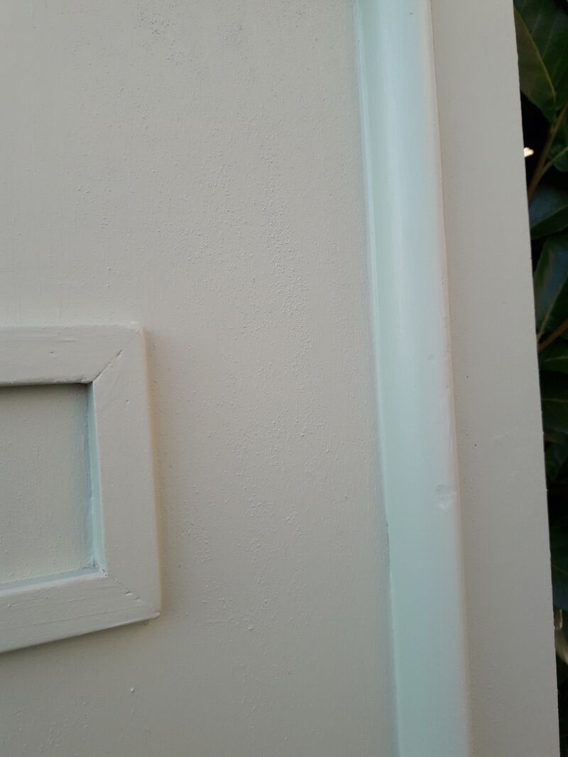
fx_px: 613
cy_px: 378
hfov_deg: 49.7
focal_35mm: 28
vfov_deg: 63.4
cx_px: 284
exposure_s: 1/280
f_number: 1.9
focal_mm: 3.7
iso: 40
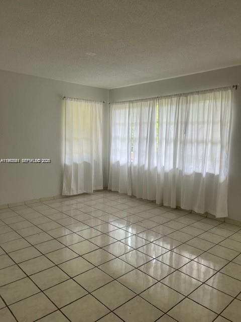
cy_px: 161
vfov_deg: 67.3
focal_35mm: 26
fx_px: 241
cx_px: 120
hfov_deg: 53.1
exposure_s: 1/120
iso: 40
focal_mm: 5.1
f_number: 1.6
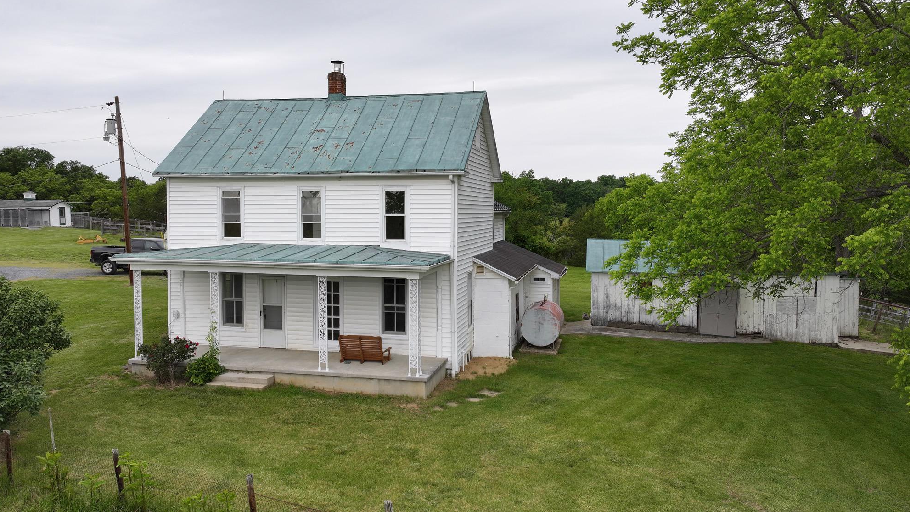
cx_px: 450
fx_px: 652
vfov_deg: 42.9
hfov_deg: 69.9
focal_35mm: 27
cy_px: 245
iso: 100
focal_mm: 12.29
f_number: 2.8
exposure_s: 1/100
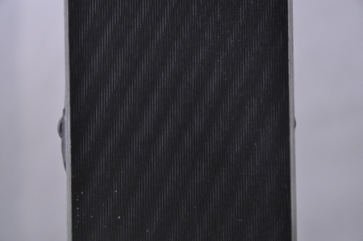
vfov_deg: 8.7
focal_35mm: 158
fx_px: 1586
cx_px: 182
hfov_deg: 13.1
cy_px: 120
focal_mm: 105
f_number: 9.5
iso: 3200
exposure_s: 1/125
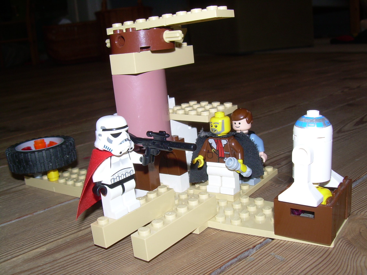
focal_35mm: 38
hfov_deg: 49.0
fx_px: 403
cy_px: 138
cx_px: 184
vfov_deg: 37.7
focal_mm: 6.3
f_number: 2.8
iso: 50
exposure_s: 1/60
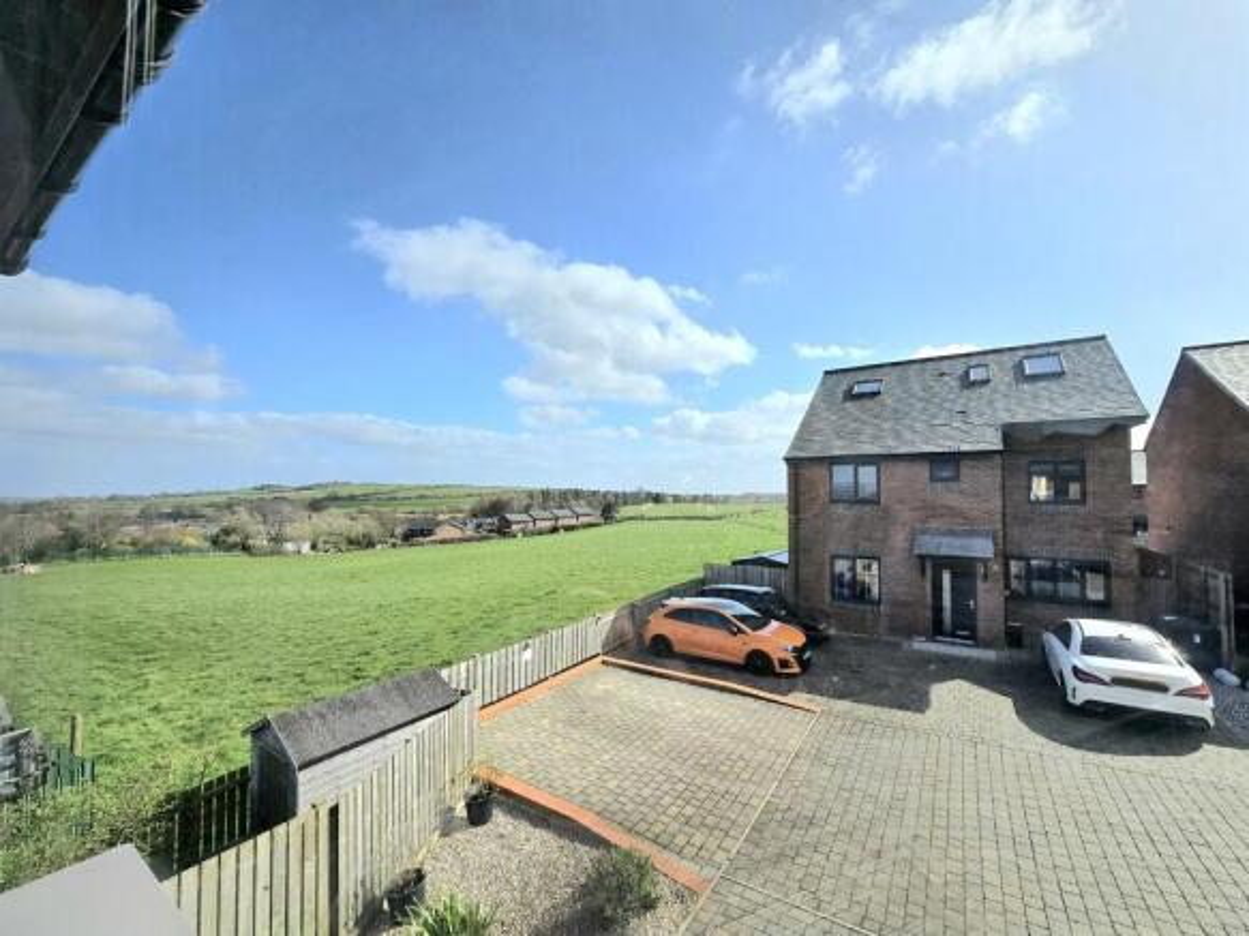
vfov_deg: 89.9
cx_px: 624
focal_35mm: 13
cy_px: 468
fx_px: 469
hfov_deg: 106.2
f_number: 2.2
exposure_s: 1/3333
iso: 50
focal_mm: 2.2
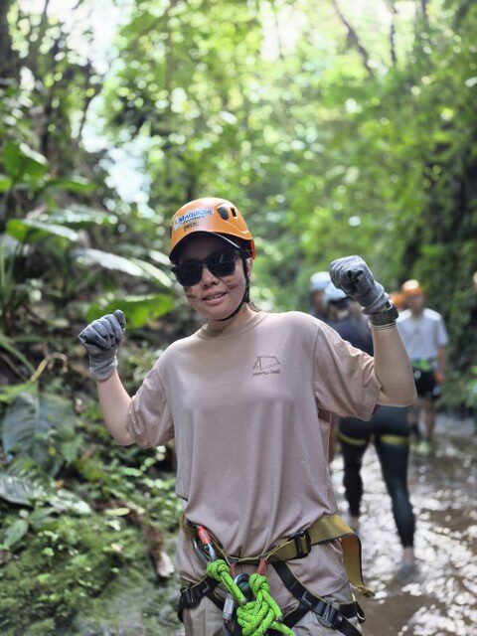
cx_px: 238
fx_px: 423
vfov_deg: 73.9
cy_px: 318
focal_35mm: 23
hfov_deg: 58.9
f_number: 1.8
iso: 640
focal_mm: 5.4
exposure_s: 1/60
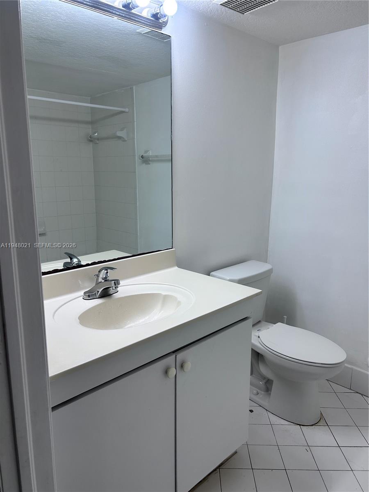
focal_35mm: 26
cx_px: 184
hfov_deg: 53.1
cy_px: 246
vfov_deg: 67.3
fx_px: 370
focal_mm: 5.7
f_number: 1.5
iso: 40
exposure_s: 1/267
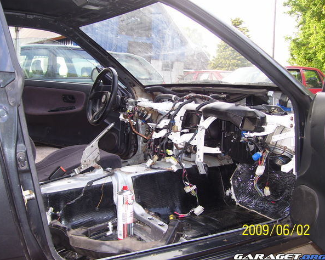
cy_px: 131
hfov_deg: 46.8
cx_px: 152
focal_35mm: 39
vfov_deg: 38.2
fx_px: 375
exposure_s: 1/60
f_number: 2.7
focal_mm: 6
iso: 80
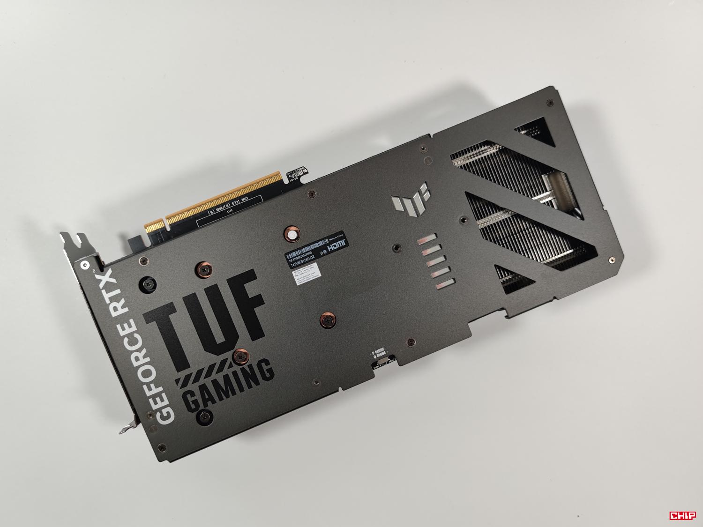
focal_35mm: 25
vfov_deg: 54.9
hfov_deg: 69.4
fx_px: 508
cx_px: 352
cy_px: 264
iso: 77
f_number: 1.85
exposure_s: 1/100
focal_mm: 6.78
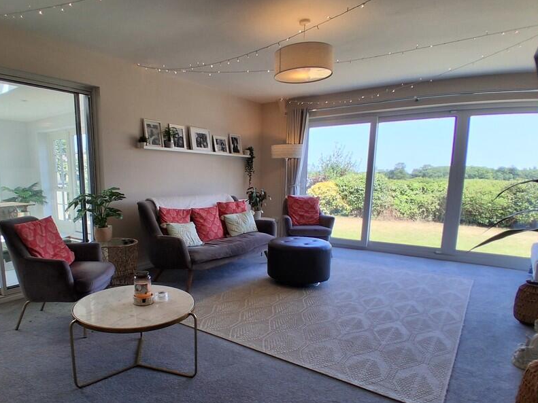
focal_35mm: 22
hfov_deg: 75.4
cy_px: 237
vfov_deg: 60.7
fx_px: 342
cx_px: 210
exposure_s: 1/187
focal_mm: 1.4
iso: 50
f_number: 2.2
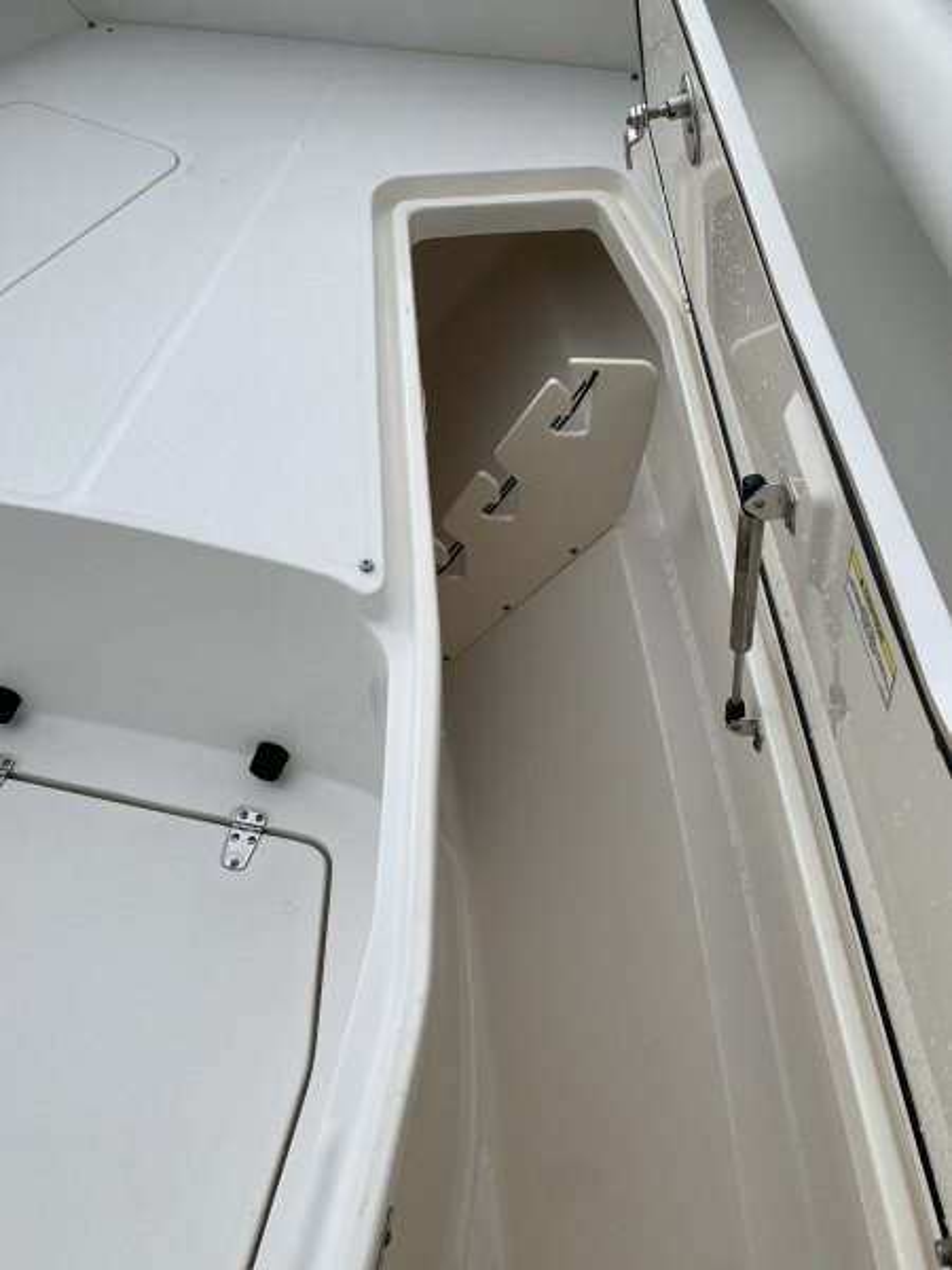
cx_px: 476
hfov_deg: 53.1
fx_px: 953
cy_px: 635
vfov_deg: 67.3
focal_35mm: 26
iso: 25
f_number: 1.8
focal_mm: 4.25
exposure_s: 1/2075
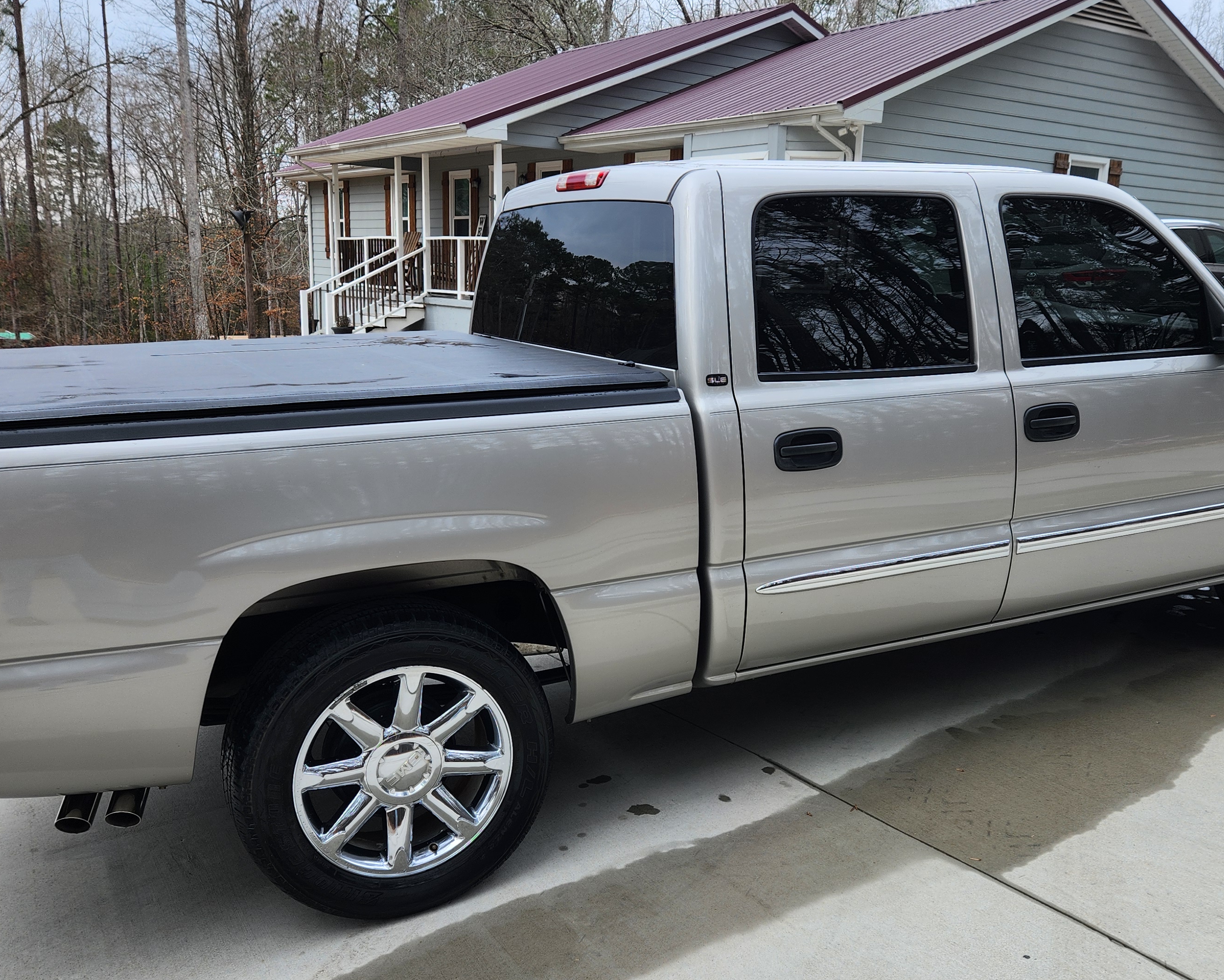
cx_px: 662
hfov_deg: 52.8
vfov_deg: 43.2
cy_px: 579
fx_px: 1232
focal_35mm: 34
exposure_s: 1/593
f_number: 1.8
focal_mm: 5.4
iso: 20
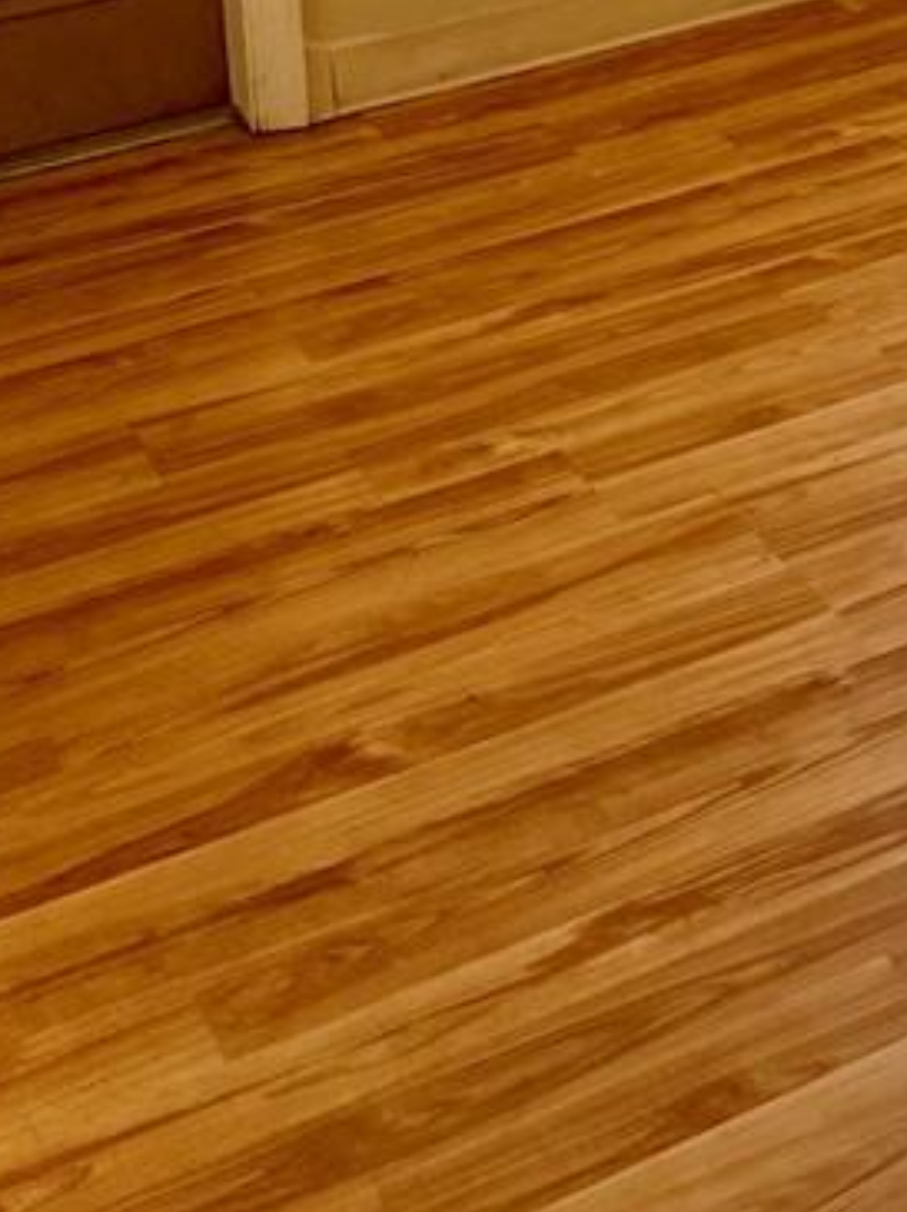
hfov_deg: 16.9
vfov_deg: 20.9
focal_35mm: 79
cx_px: 1346
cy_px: -618
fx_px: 2765
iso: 200
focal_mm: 6.76
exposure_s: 1/146
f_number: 1.78
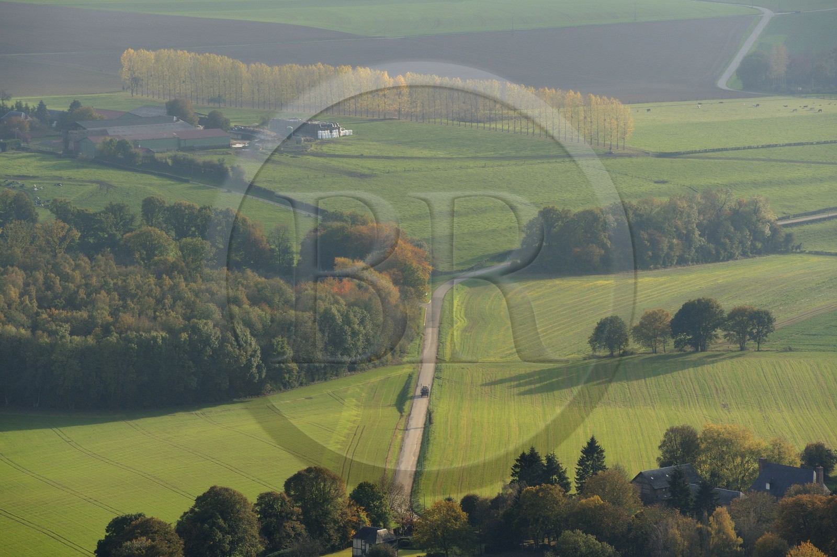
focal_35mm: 200
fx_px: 4647
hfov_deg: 10.3
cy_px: 278
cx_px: 418
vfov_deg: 6.9
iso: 400
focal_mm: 200
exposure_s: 1/800
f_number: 8
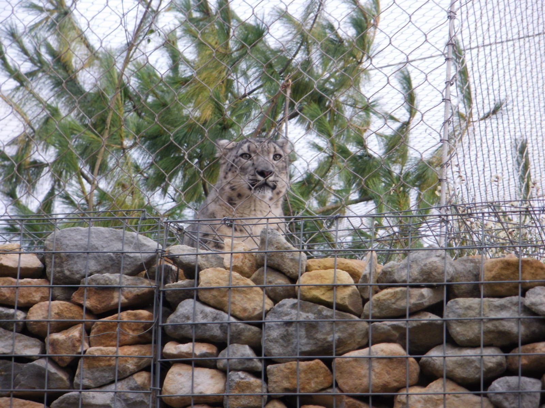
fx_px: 2834
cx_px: 272
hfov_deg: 11.0
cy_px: 204
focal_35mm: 180
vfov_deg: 8.2
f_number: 5.6
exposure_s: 1/60
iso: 125
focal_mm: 31.5
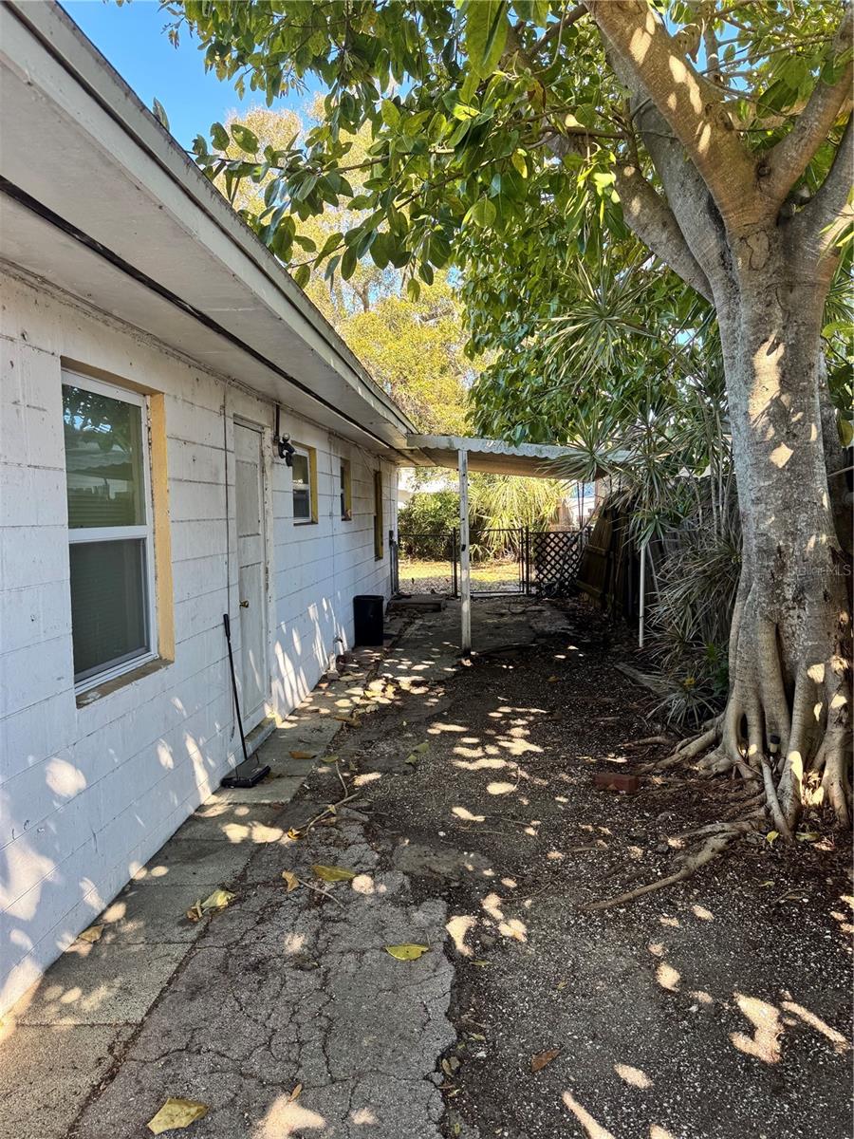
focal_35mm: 24
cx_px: 427
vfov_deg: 71.6
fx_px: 789
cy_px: 570
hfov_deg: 56.8
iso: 80
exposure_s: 1/223
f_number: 1.78
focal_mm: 6.76
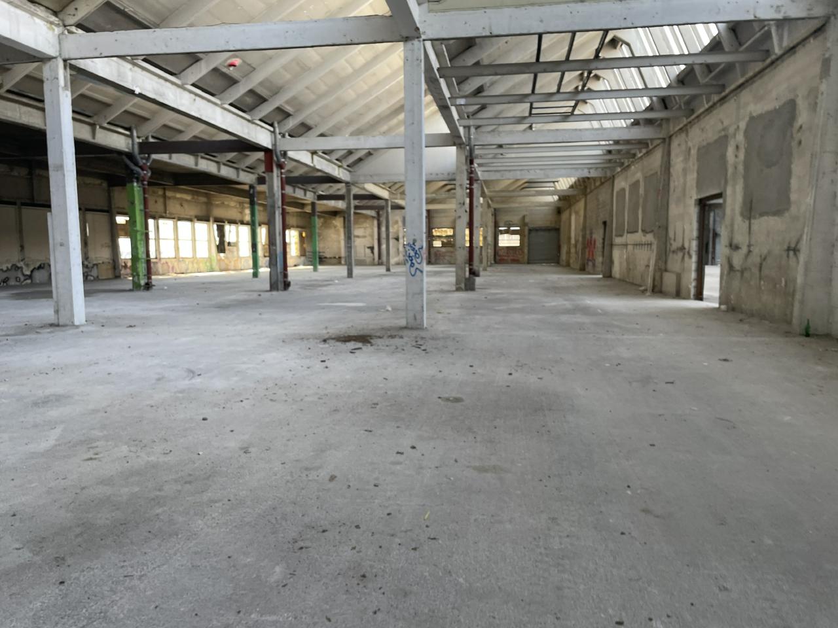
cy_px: 314
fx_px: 629
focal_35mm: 26
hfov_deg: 67.3
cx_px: 419
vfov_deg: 53.1
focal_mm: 4.2
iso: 100
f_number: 1.6
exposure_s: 1/121
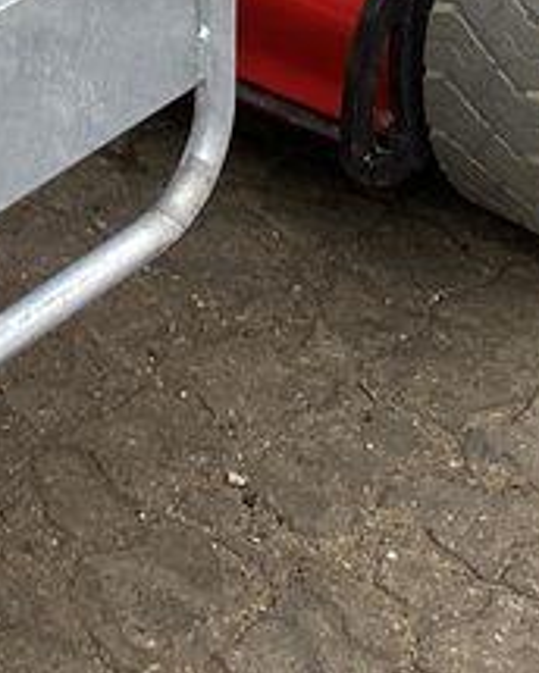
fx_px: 3011
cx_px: -66
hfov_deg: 10.1
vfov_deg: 11.4
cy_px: -695
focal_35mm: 151
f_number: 1.8
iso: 50
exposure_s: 1/122
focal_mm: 4.25
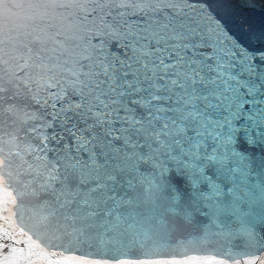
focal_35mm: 73
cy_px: 132
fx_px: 630
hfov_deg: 23.5
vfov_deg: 23.7
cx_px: 181
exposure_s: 1/400
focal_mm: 38
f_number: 10
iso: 200
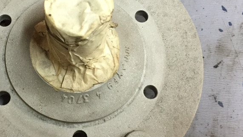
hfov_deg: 35.2
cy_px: 59
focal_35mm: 59
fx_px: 380
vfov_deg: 20.4
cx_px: 84
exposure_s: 1/20
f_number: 2.2
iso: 250
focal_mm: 4.15
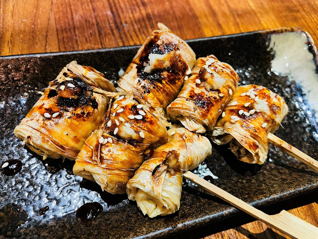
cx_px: 159
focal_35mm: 26
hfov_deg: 67.3
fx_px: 239
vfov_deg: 53.1
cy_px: 120
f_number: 1.6
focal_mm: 4.2
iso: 640
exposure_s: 1/40
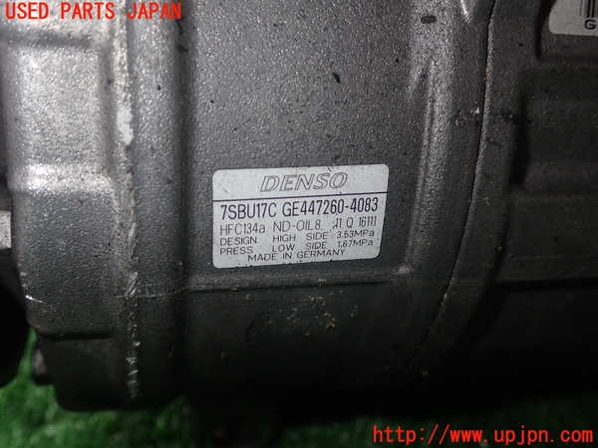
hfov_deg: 49.0
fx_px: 656
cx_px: 299
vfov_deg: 37.7
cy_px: 224
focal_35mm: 38
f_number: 8
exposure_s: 1/40
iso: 200
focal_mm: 6.83
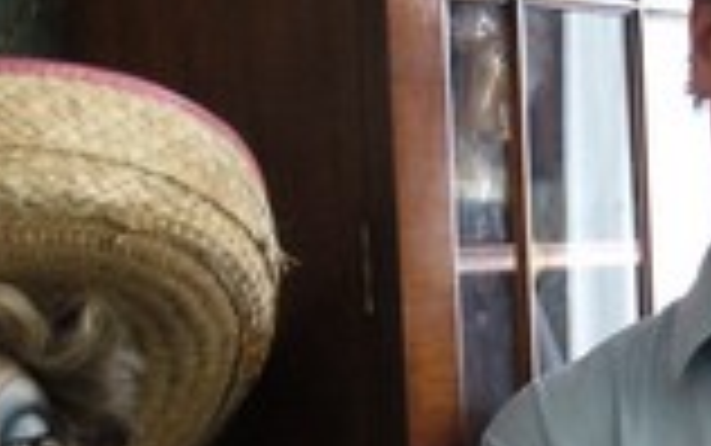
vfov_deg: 14.5
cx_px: 518
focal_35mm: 90
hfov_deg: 22.8
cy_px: 342
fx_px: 1745
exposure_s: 1/8
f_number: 2.8
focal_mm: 5.8
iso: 200
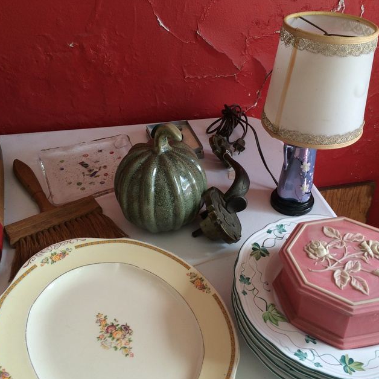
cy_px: 199
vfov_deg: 43.8
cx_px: 216
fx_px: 471
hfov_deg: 43.7
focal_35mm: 38
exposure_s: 1/120
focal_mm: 4.12
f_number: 2.2
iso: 50
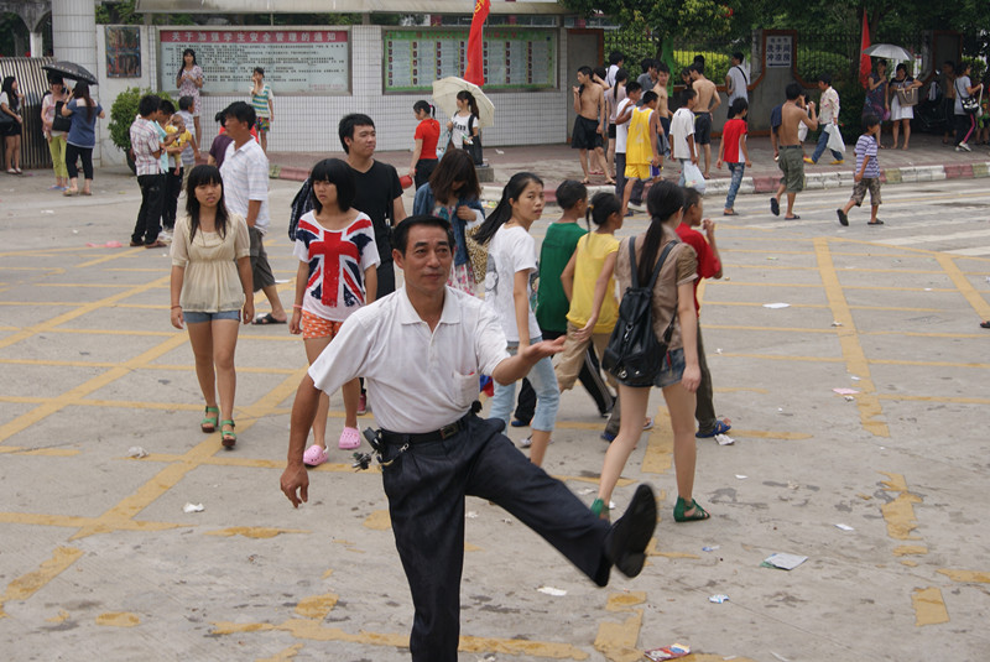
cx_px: 495
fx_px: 1651
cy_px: 331
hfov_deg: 33.4
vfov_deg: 22.7
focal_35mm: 60
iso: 100
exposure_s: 1/80
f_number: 11
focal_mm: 40
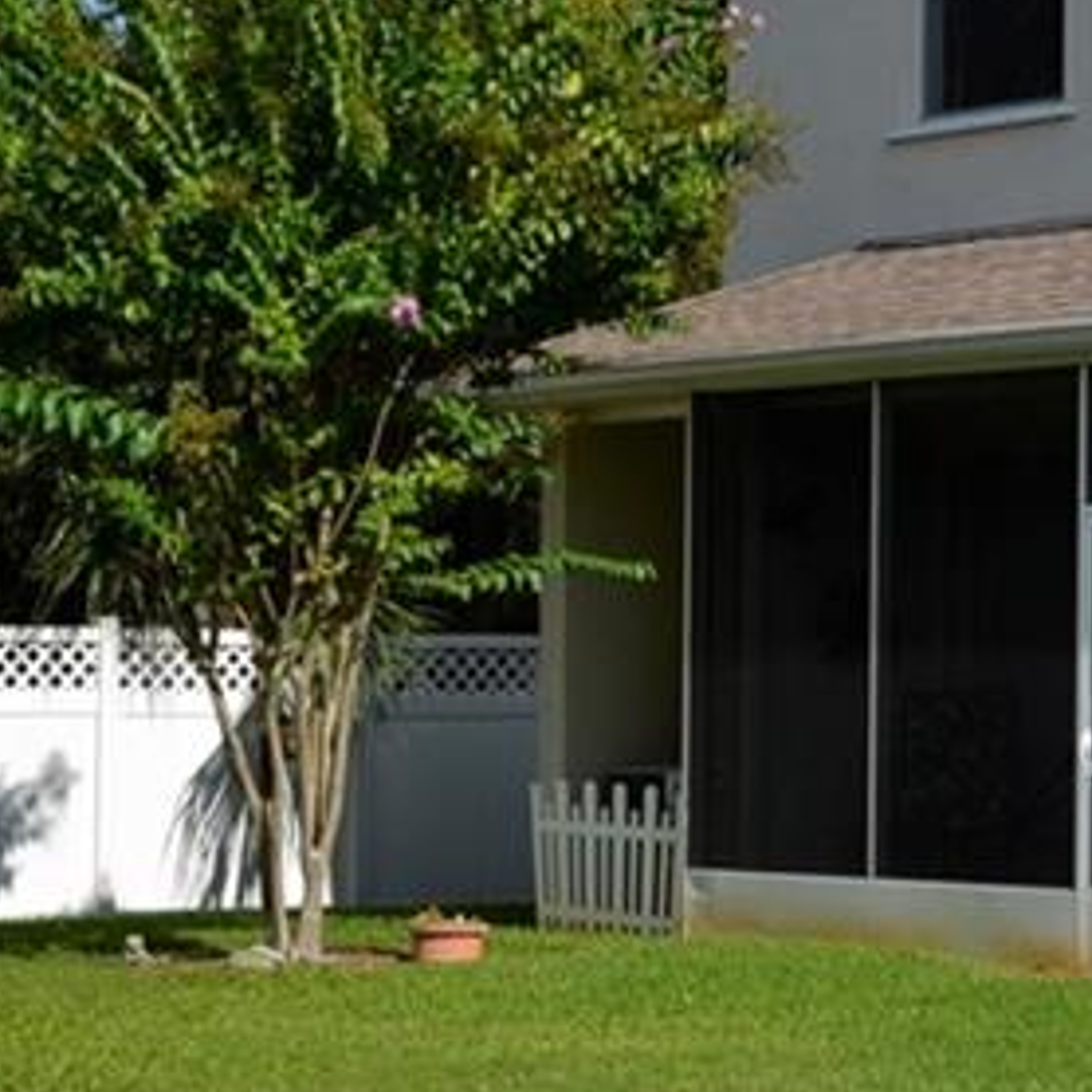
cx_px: 691
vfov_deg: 14.3
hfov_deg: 14.3
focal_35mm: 122
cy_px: 495
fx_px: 4354
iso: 100
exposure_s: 1/320
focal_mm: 26
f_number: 9
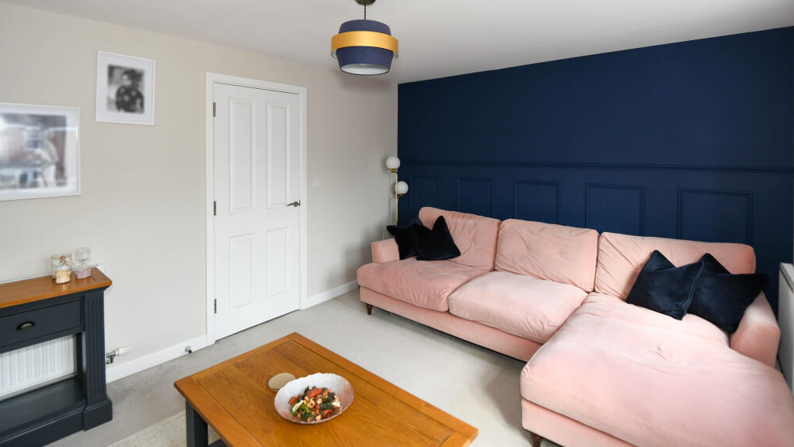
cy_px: 187
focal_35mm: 17
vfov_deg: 63.5
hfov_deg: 95.9
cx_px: 393
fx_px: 358
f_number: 6.3
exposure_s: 1/80
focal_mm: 16
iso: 500
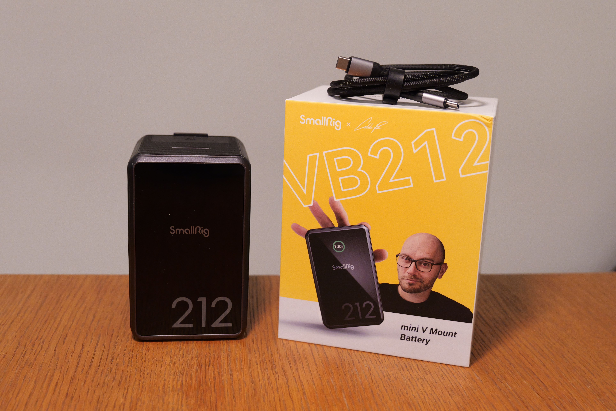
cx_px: 308
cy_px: 206
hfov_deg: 45.4
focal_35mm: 43
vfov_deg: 31.2
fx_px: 736
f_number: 5.6
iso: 4000
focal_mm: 43
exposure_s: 1/50
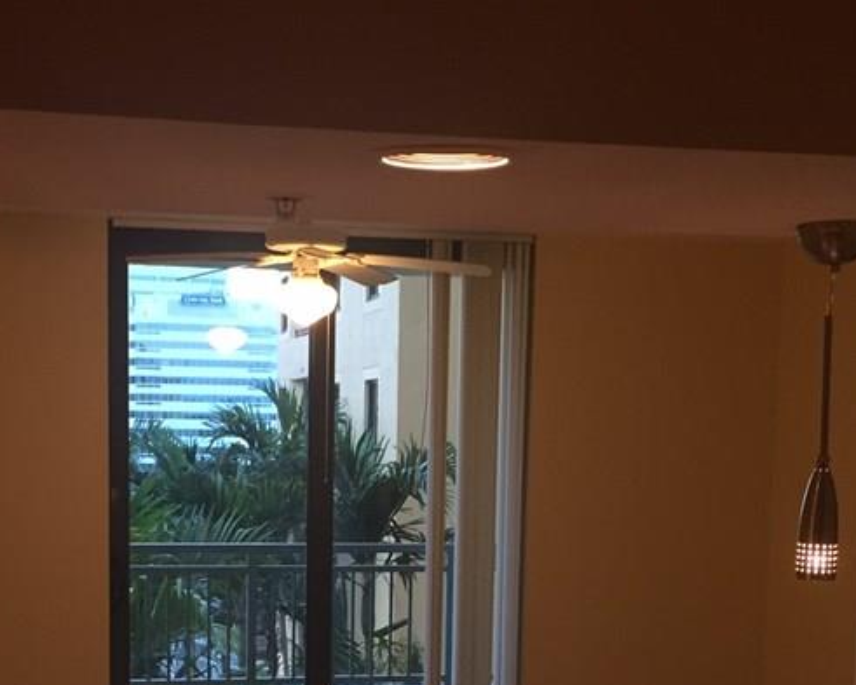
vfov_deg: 25.1
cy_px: 600
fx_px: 1495
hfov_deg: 32.0
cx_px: 432
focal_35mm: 59
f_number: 2.2
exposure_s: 1/30
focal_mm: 4.15
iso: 50
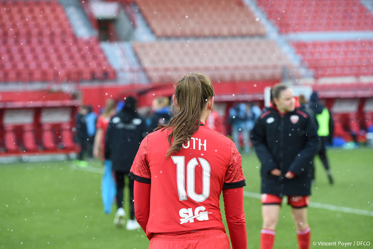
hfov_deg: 16.8
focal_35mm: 122
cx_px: 186
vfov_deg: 11.2
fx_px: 1263
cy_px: 124
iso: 1000
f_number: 4.5
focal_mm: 122
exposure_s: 1/640
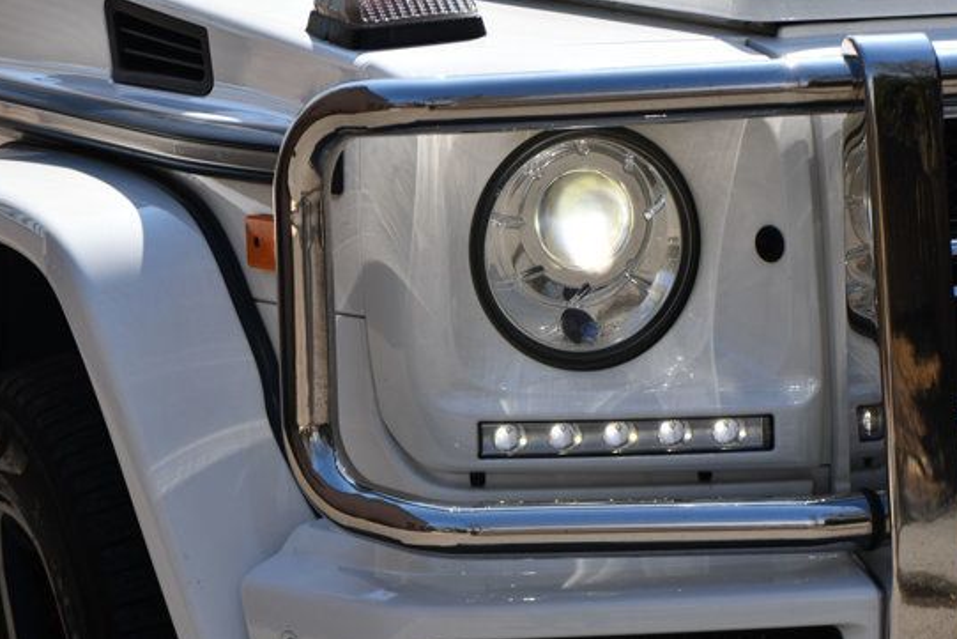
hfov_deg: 11.8
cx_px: 554
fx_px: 4626
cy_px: 275
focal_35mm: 174
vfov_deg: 7.9
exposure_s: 1/250
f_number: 8
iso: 100
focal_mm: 98
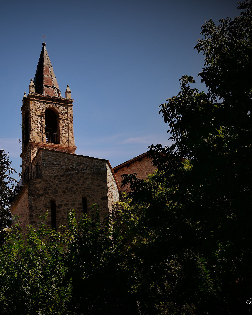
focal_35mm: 74
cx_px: 53
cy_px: 158
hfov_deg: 20.5
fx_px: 690
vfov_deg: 25.7
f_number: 9
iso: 100
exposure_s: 1/320
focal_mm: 52
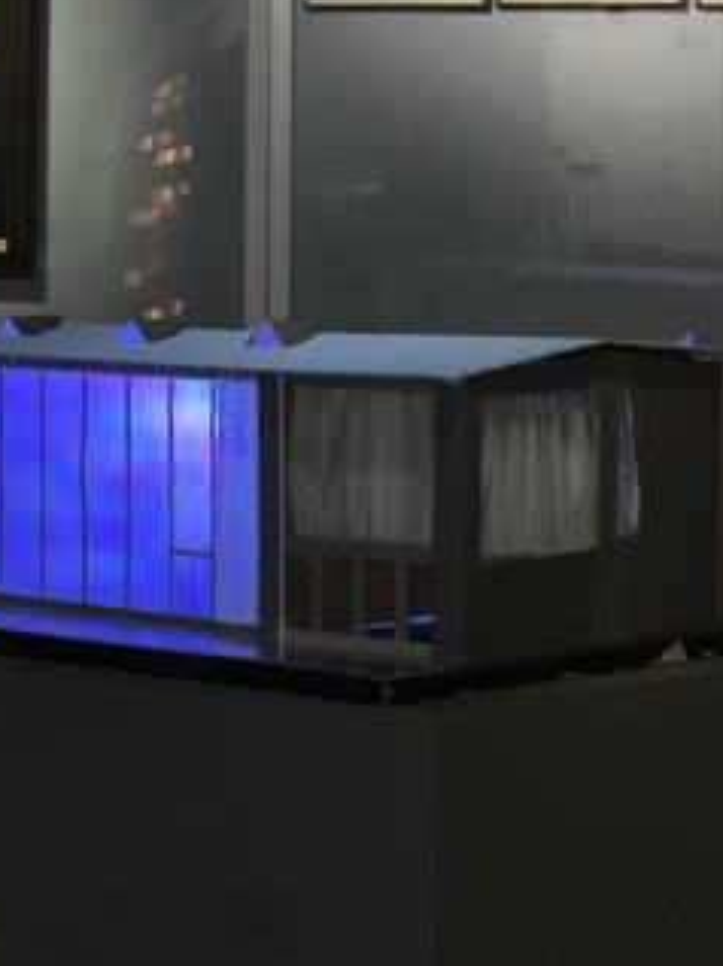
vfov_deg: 15.5
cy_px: 182
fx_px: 3514
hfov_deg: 11.7
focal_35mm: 126
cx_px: 210
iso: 100
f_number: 2.8
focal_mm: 9
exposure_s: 1/34
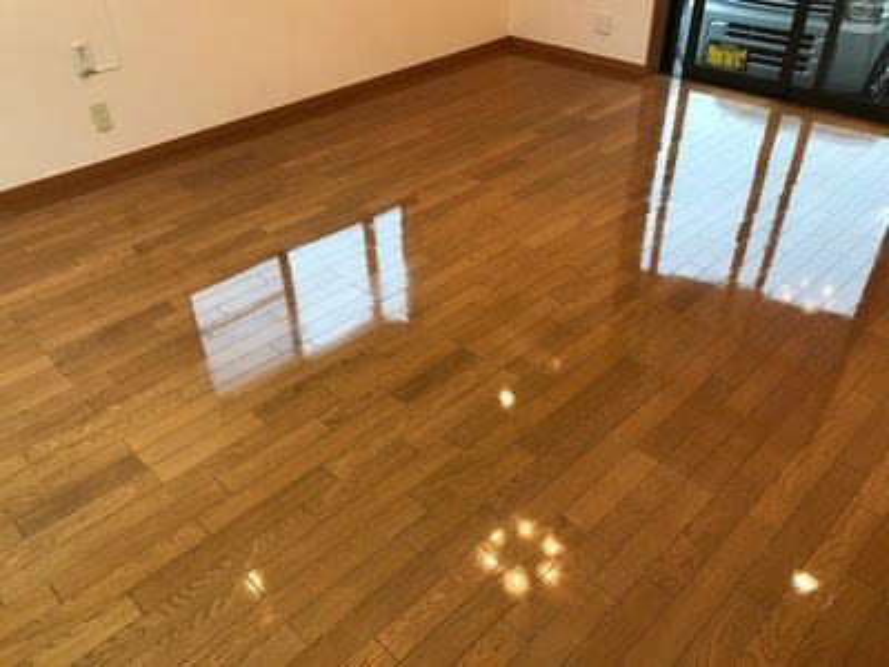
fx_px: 719
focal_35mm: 28
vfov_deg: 49.7
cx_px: 444
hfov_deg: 63.4
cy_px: 334
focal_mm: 3.99
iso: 25
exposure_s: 1/33
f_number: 1.8
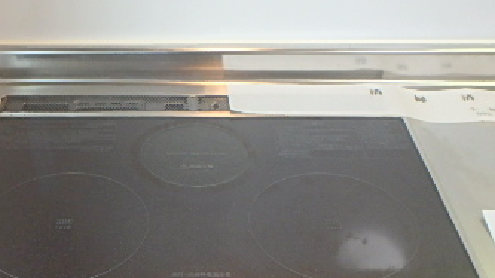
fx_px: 577
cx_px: 186
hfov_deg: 46.0
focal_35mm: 44
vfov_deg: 24.7
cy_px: 326
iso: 320
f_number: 3.5
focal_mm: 3.7
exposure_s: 1/30
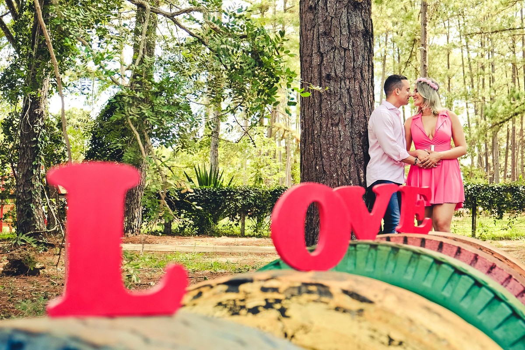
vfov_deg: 29.9
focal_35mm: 45
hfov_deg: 43.6
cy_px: 175
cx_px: 262
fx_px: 656
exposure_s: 1/180
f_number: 4
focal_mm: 30.2
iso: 200
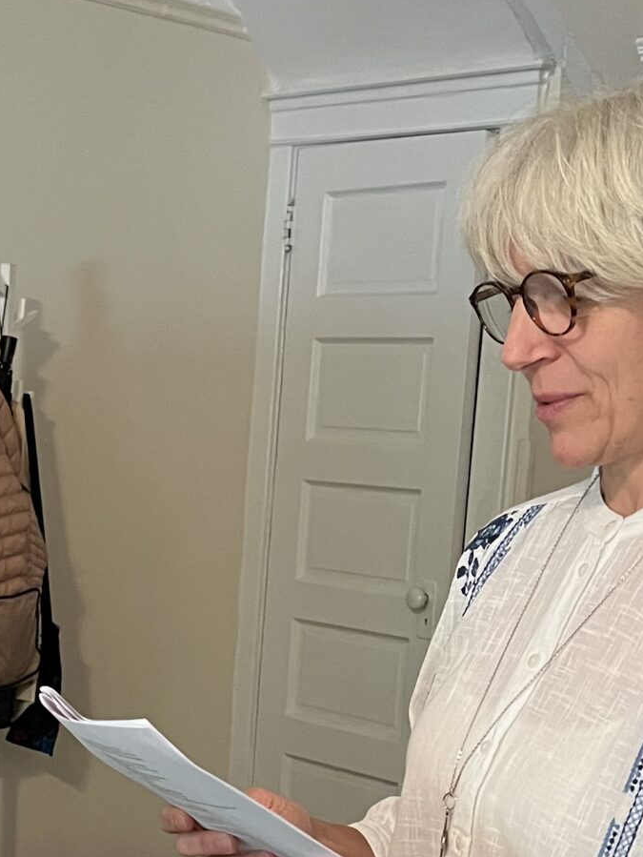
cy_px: 660
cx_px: 50
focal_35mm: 74
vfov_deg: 25.9
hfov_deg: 19.5
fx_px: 1831
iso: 500
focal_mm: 5.1
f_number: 1.6
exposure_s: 1/60
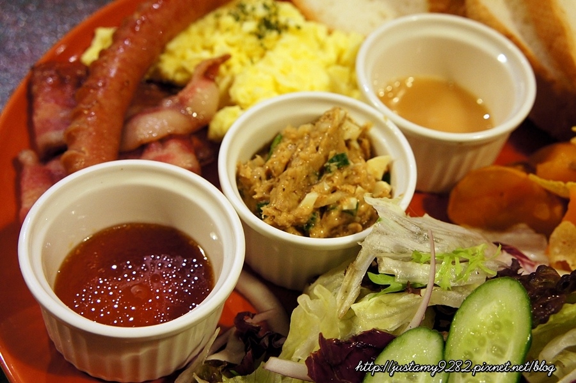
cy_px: 192
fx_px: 720
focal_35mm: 45
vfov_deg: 29.8
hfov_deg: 43.6
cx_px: 288
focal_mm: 30
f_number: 5.6
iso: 1600
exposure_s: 1/40
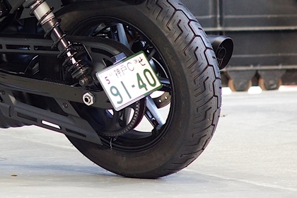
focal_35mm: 311
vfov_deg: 4.4
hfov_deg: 6.6
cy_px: -14
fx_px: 2567
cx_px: -44
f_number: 3.2
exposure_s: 1/40
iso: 640
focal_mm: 85
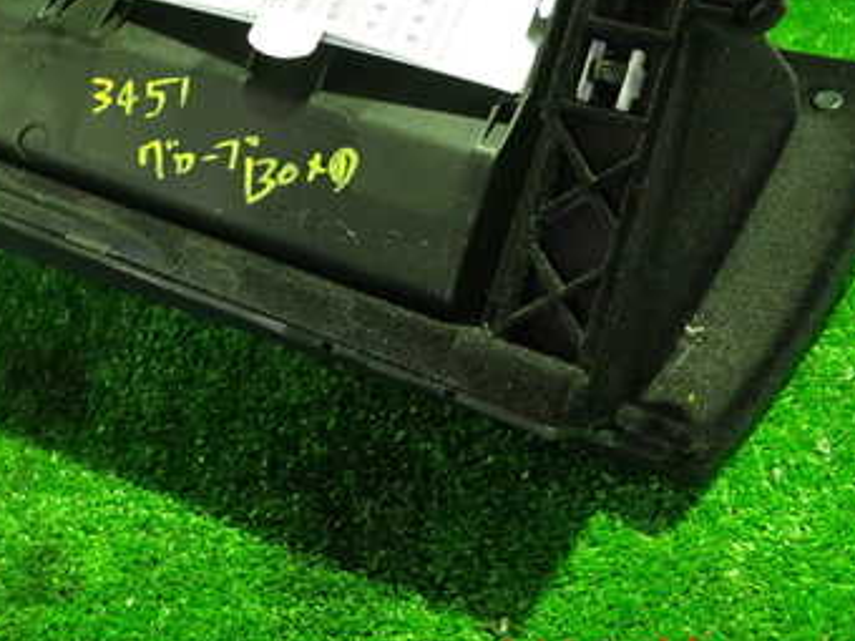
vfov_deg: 27.0
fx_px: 1309
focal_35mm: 53
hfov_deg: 36.0
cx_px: 317
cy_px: 131
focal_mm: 5.4
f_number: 2.3
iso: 800
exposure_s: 1/15
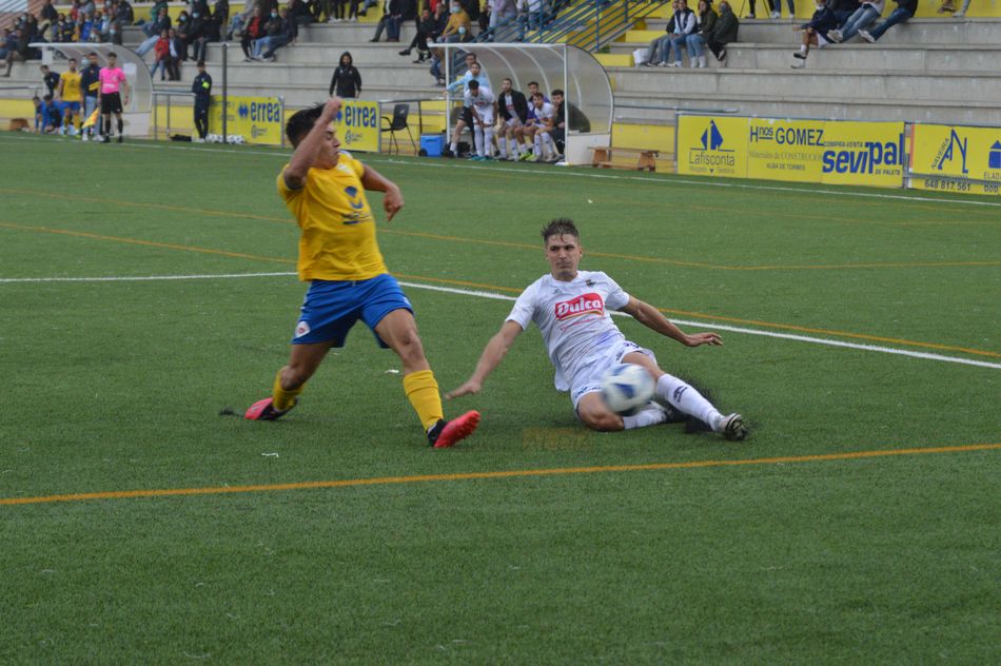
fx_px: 2917
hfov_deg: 19.5
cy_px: 333
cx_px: 500
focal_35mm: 105
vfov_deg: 13.0
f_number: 5.6
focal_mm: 70
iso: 1600
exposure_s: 1/400
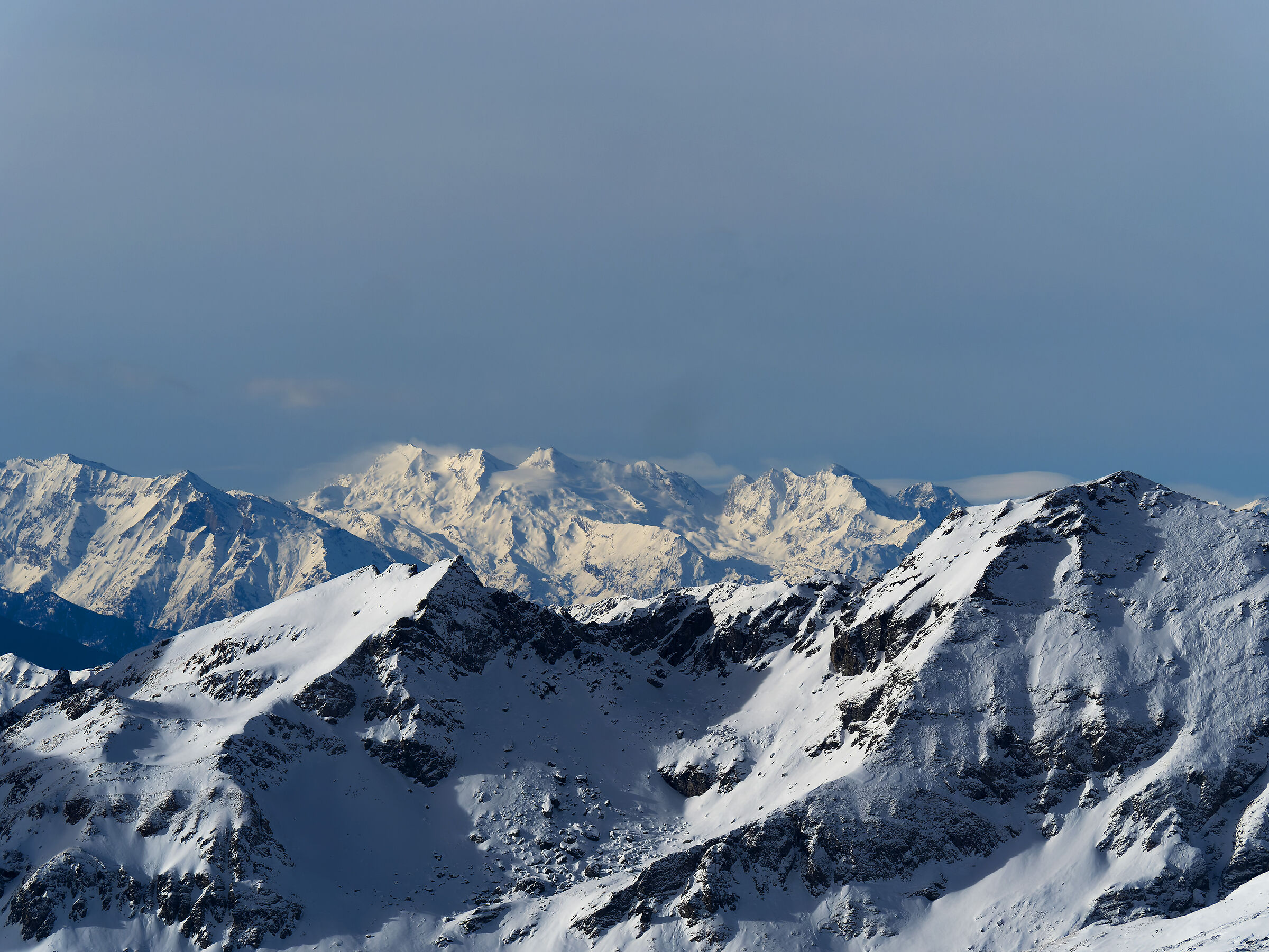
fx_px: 7588
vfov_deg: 7.2
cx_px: 634
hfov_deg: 9.6
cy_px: 476
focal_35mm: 207
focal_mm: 100
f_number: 8
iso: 200
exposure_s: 1/2000
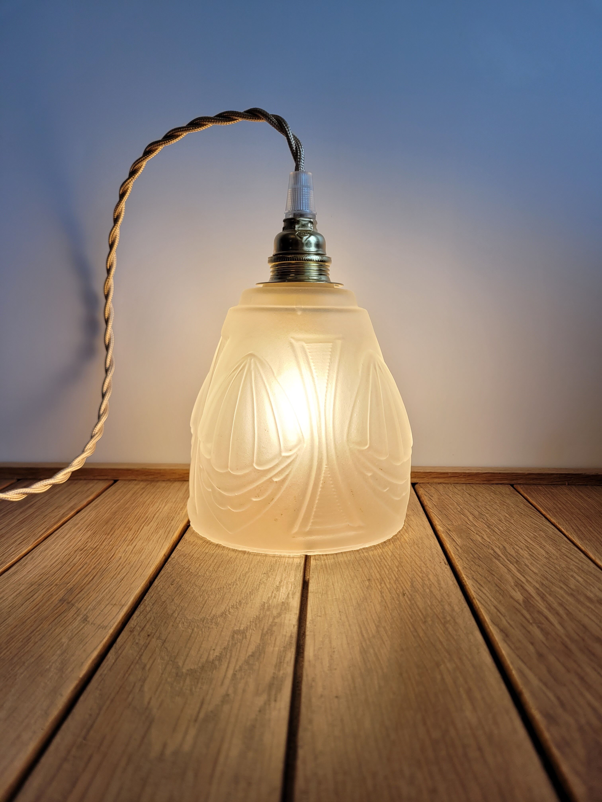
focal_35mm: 26
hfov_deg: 53.1
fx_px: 603
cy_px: 401
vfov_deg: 67.3
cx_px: 301
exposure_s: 1/358
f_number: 1.8
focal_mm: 5.4
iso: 40
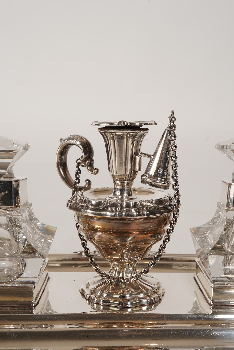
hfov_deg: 29.9
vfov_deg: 43.6
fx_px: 439
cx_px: 117
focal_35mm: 45
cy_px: 175
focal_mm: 30
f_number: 22
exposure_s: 1/125
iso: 320
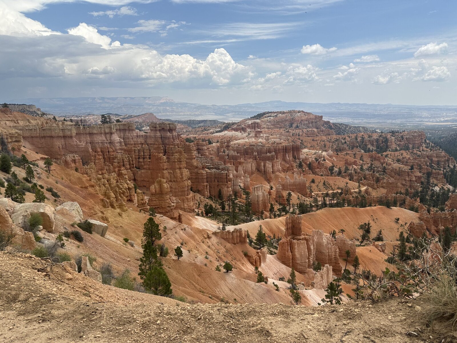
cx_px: 228
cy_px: 172
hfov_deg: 71.6
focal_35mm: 24
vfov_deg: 56.8
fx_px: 317
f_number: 1.78
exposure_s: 1/5848
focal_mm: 6.86
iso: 80
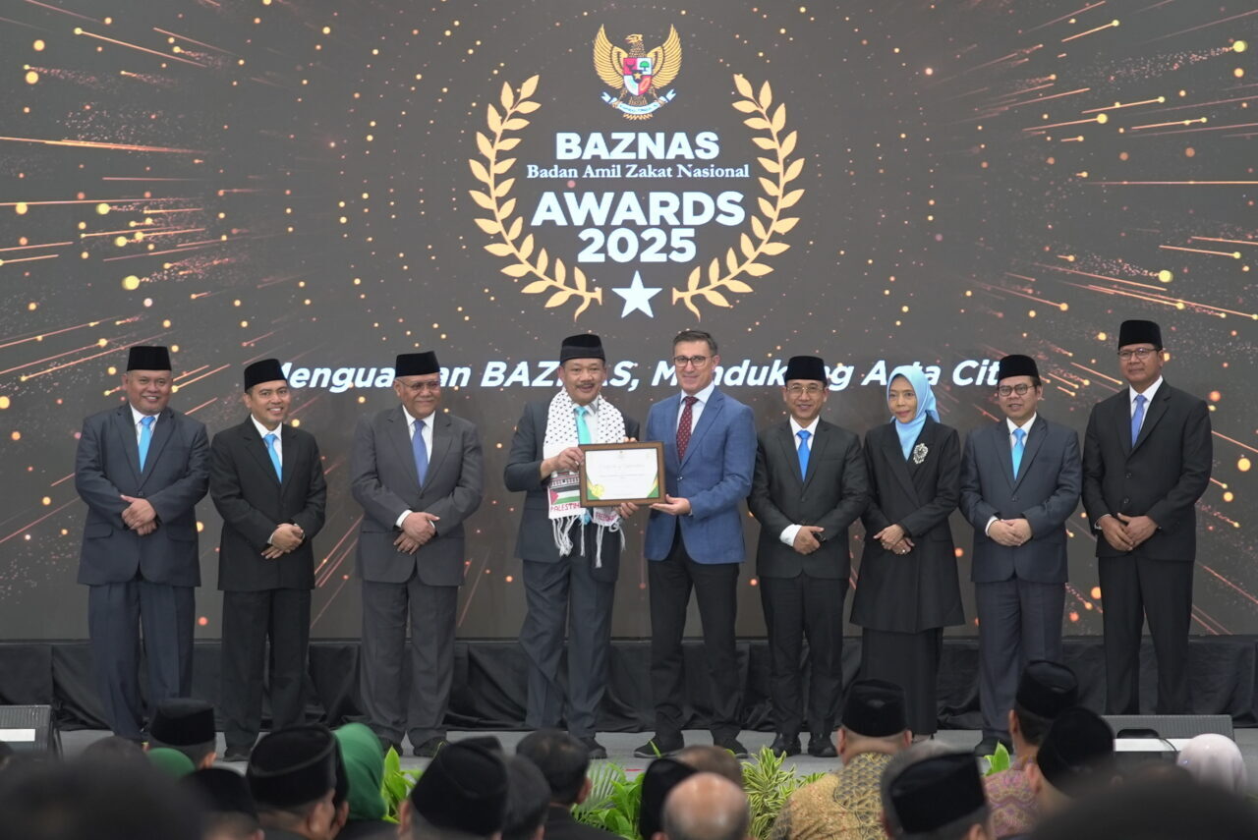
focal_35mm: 115
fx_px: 4021
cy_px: 420
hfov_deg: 17.8
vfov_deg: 11.9
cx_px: 629
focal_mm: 77
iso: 500
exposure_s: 1/60
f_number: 2.8
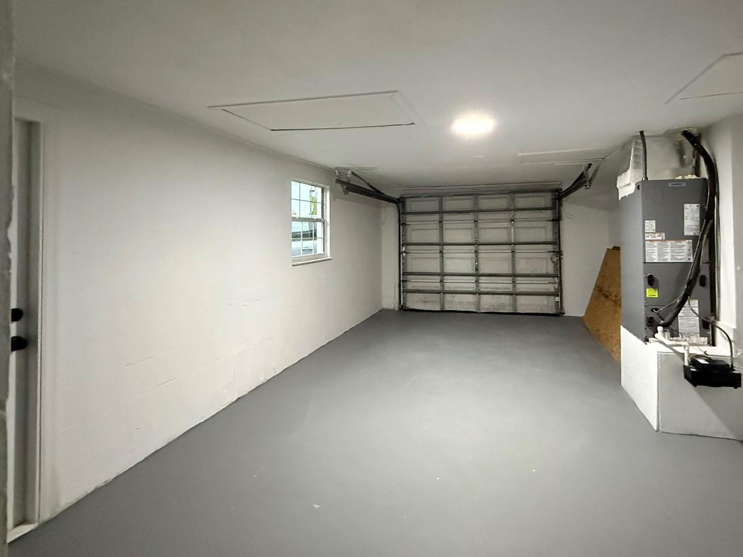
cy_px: 224
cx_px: 416
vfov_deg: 70.9
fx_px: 386
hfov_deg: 87.4
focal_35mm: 18
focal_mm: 2.22
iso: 1250
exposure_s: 1/60
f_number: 2.2
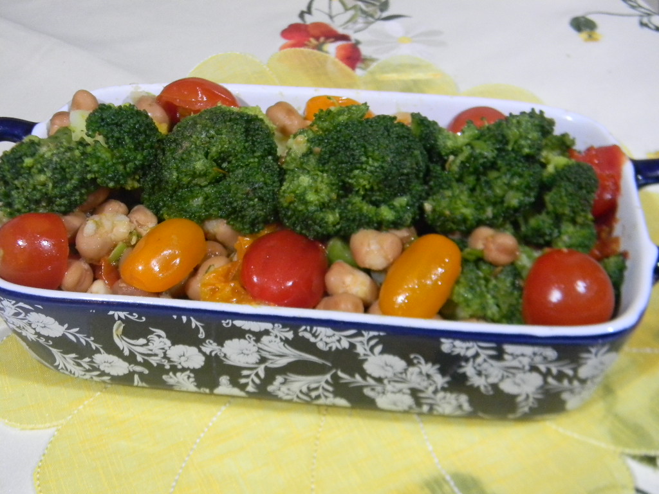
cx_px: 330
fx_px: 781
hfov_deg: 45.8
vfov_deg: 35.1
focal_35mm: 41
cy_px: 247
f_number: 3.8
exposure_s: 1/11.4
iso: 400
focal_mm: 7.3
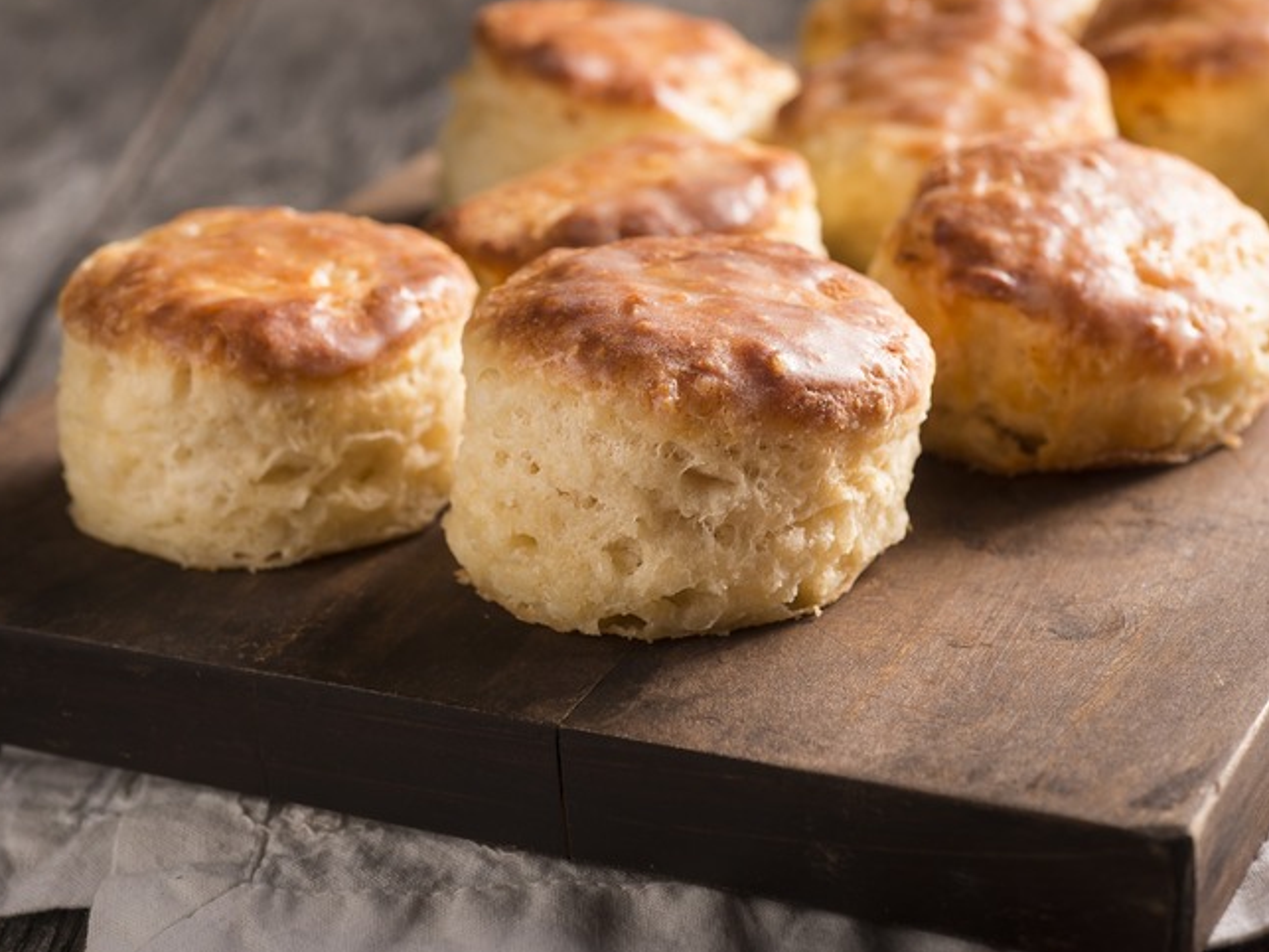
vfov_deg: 21.0
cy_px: 453
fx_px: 2566
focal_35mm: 70
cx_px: 681
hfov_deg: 27.8
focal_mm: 60
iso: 200
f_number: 9
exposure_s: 1/200
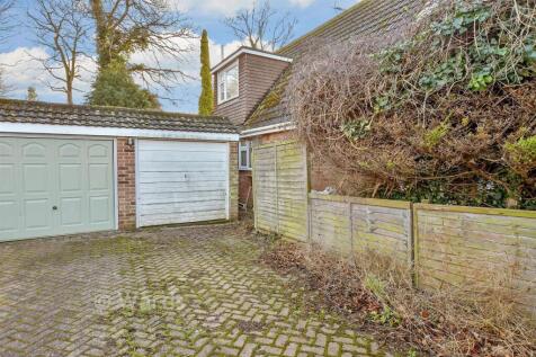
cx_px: 268
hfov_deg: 86.9
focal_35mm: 19
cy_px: 178
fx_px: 283
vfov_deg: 64.5
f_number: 6.3
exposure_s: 1/200
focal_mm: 13
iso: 400
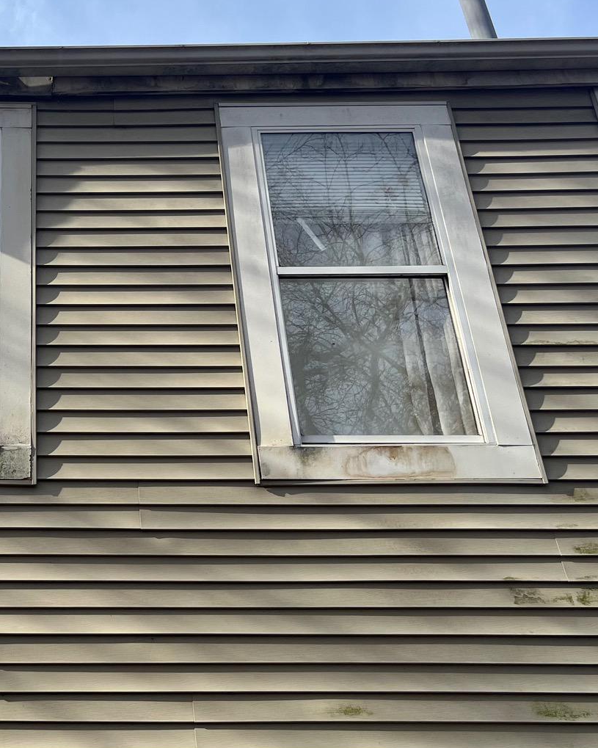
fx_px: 1128
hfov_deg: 28.3
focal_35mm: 51
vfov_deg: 36.6
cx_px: 34
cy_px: 310
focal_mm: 5.1
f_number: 1.6
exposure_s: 1/2179
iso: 50
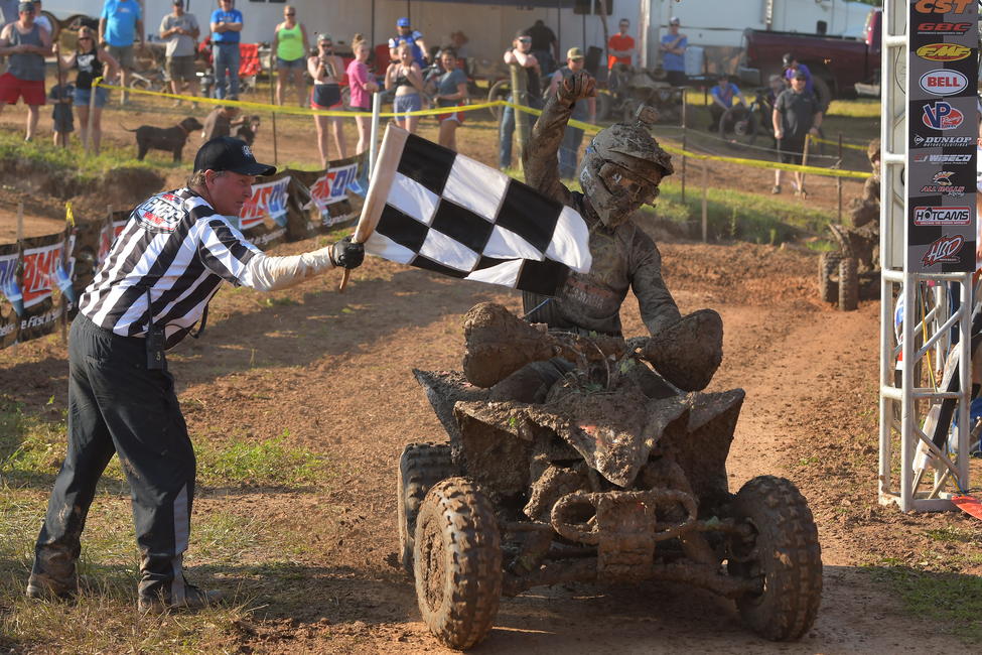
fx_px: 2864
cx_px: 491
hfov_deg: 19.5
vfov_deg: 13.0
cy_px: 328
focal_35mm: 105
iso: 400
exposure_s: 1/1250
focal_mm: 70
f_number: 5
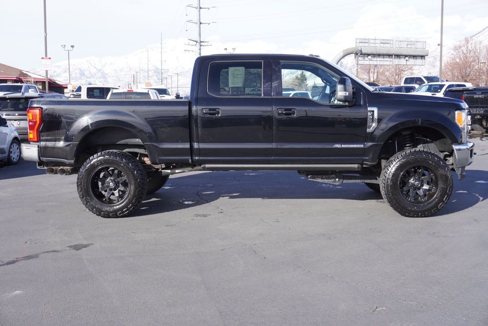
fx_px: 570
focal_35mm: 42
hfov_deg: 46.4
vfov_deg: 31.9
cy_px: 163
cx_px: 244
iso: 100
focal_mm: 28
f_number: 7.1
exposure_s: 1/125
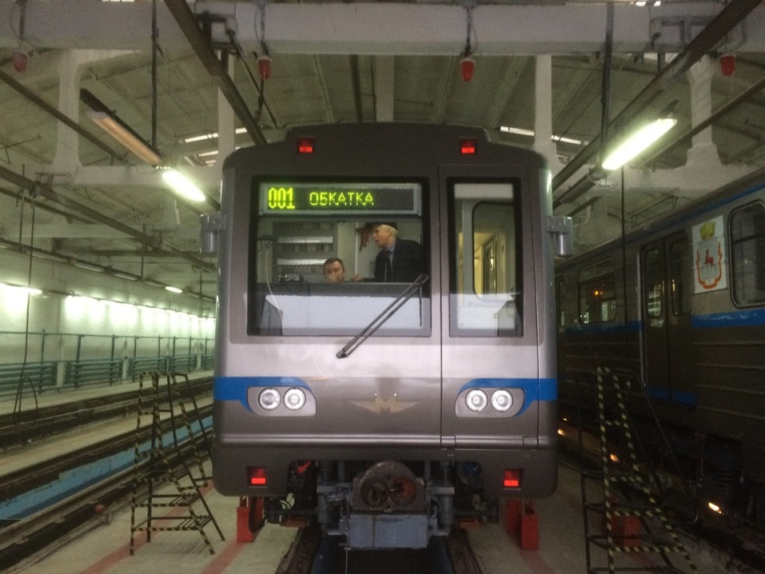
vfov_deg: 48.2
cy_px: 287
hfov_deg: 61.7
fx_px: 641
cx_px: 382
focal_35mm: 29
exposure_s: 1/33
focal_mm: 4.15
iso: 250
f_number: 2.2
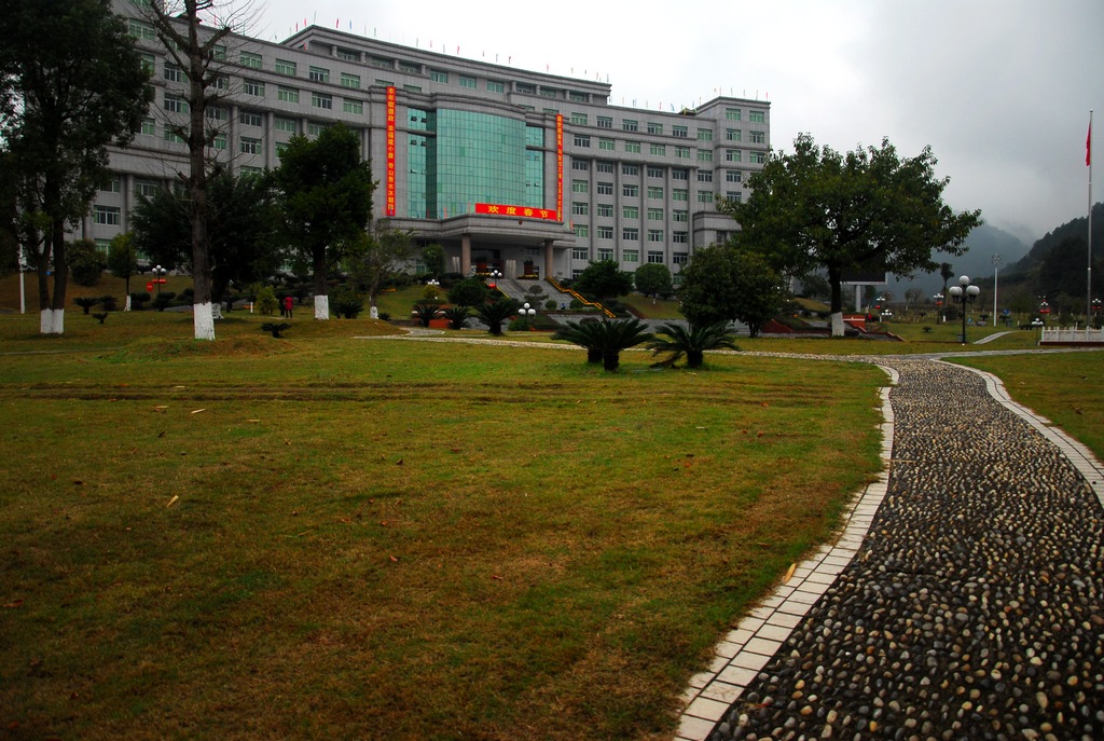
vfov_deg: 48.1
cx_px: 552
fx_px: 830
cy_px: 370
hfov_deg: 67.3
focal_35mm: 27
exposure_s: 1/1000
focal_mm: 18
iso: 200
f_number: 3.5
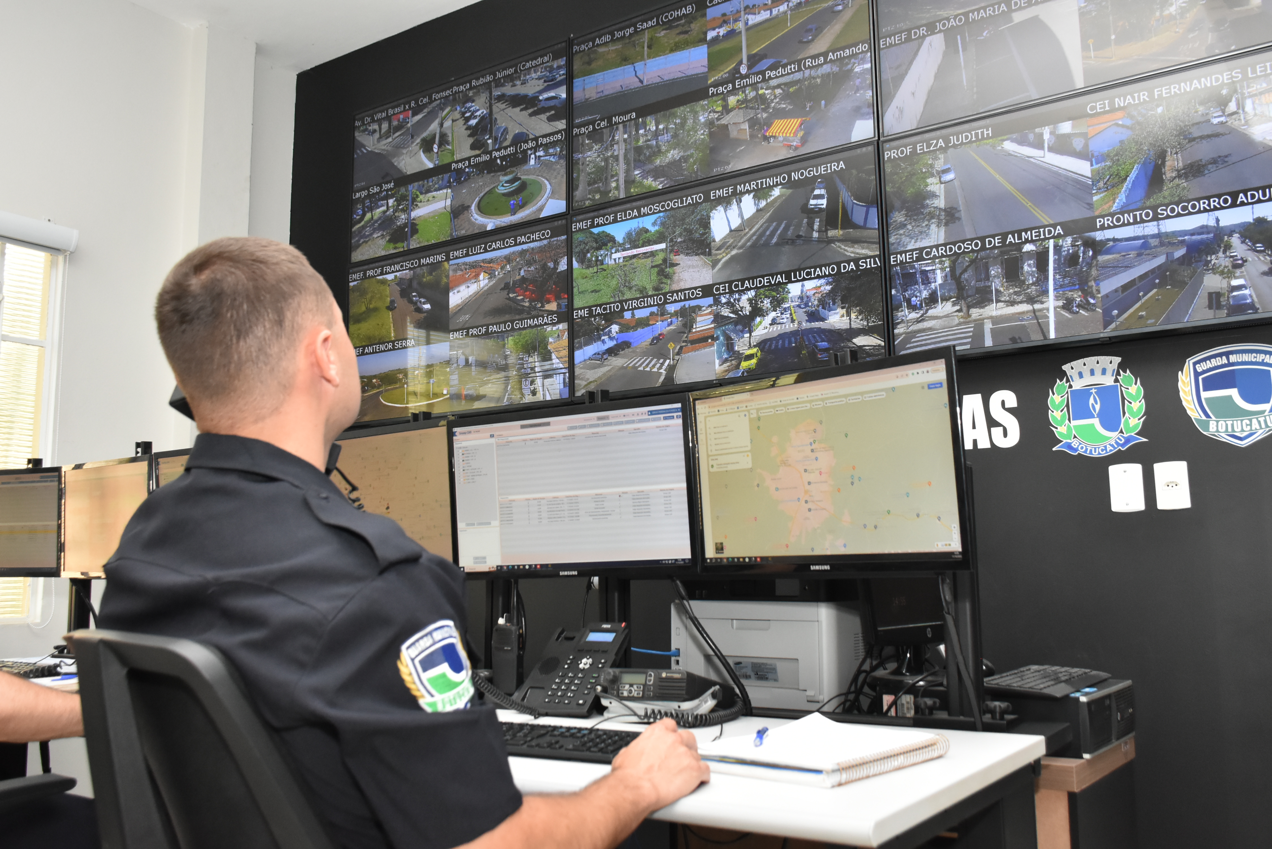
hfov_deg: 57.2
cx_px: 636
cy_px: 424
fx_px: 1166
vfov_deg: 40.0
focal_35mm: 33
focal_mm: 22
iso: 2000
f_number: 6.3
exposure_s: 1/160
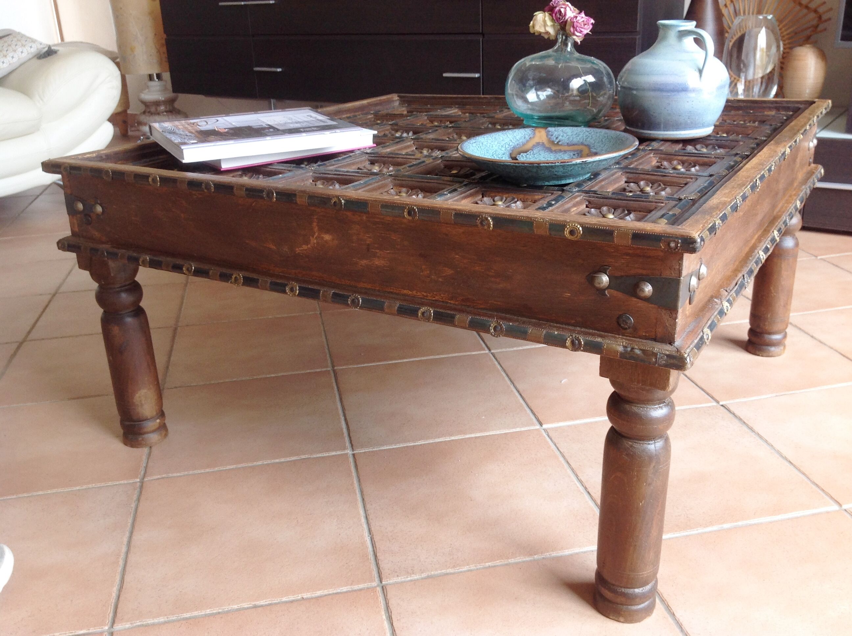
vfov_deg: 40.6
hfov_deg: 52.7
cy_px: 318
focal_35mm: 35
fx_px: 860
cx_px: 426
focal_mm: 4.28
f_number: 2.4
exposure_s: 1/30
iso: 64
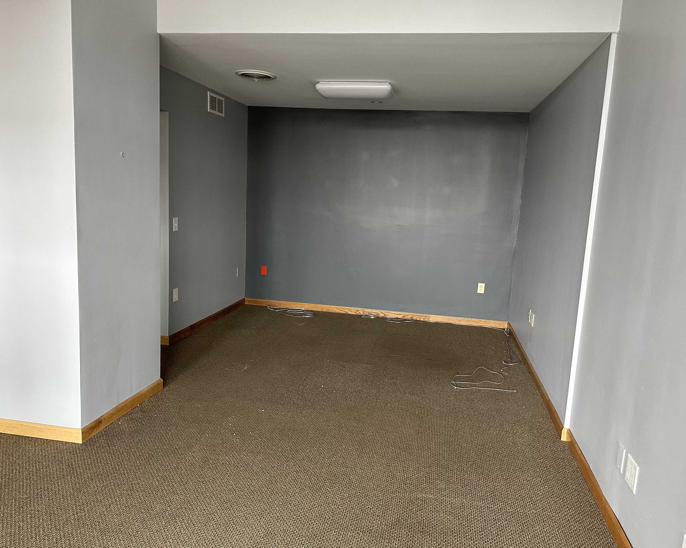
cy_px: 275
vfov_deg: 54.9
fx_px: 528
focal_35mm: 26
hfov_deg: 66.0
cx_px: 338
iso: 250
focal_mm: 6.86
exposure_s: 1/96
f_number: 1.78
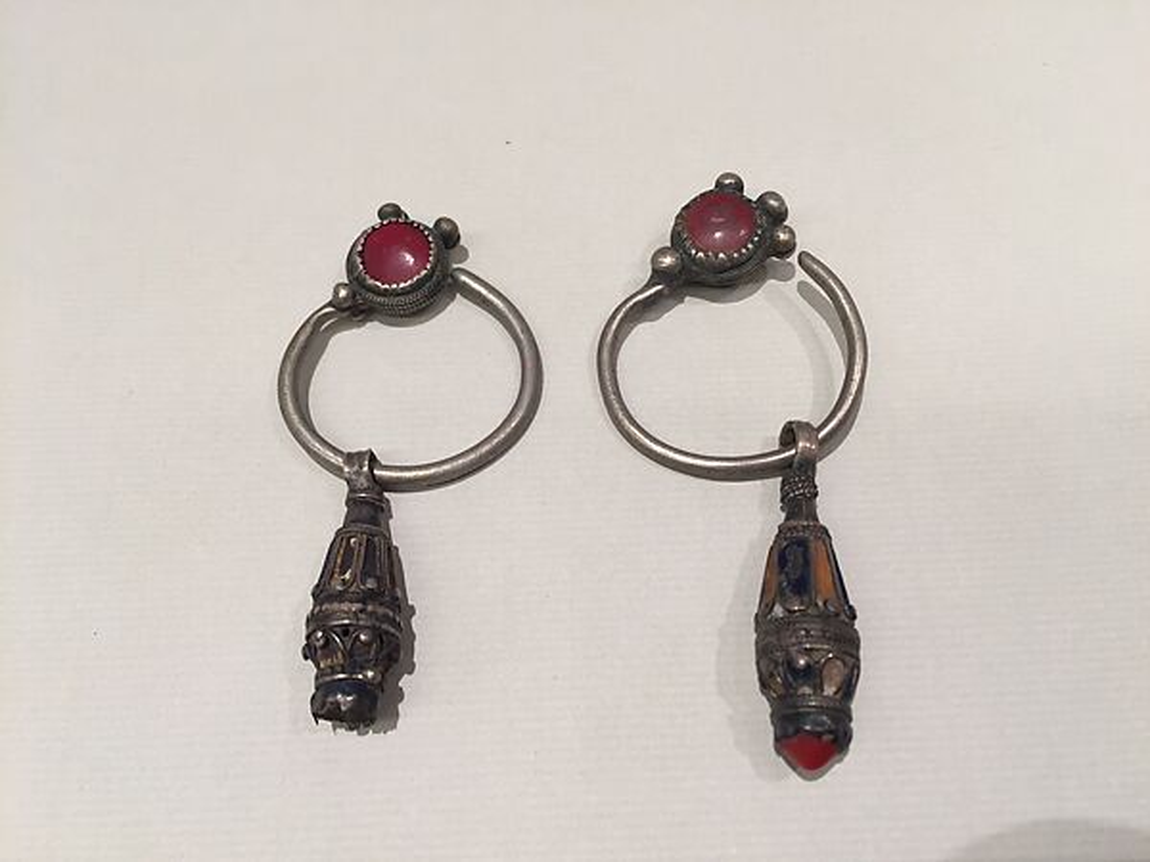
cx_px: 575
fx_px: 963
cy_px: 431
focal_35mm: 29
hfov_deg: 61.7
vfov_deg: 48.2
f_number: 2.2
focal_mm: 4.15
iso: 40
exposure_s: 1/60
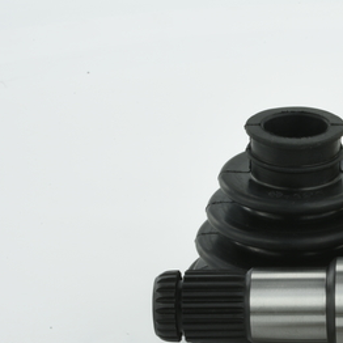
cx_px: 415
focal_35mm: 140
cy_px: 302
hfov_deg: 12.2
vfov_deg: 12.4
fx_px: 1569
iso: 64
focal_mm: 60
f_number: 32
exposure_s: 1/2.5
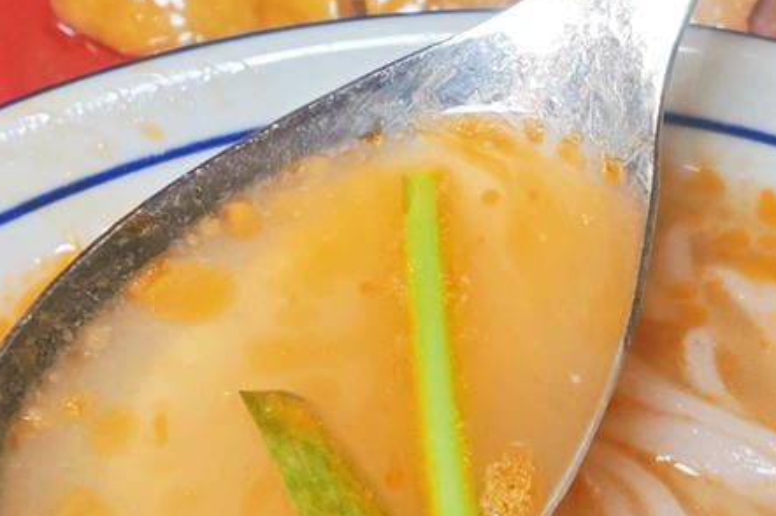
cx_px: 492
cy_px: 498
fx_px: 1400
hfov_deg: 30.8
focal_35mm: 65
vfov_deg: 20.3
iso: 64
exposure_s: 1/120
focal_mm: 2.03
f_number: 1.8
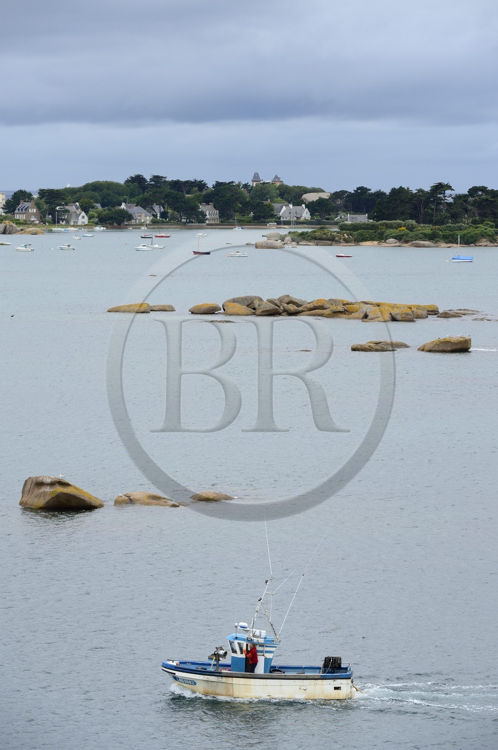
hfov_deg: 10.1
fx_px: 2806
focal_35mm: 135
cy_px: 375
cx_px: 249
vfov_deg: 15.2
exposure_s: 1/250
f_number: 8
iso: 400
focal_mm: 135
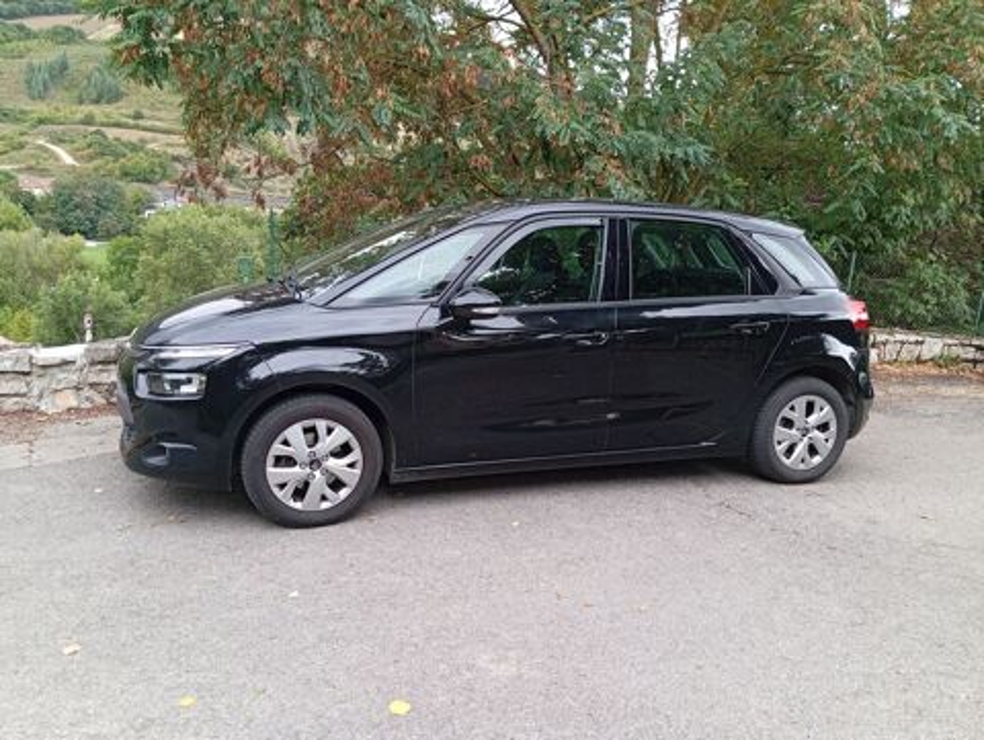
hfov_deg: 63.4
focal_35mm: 28
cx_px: 492
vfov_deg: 49.8
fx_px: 797
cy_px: 370
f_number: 1.8
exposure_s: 1/100
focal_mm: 4.25
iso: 95
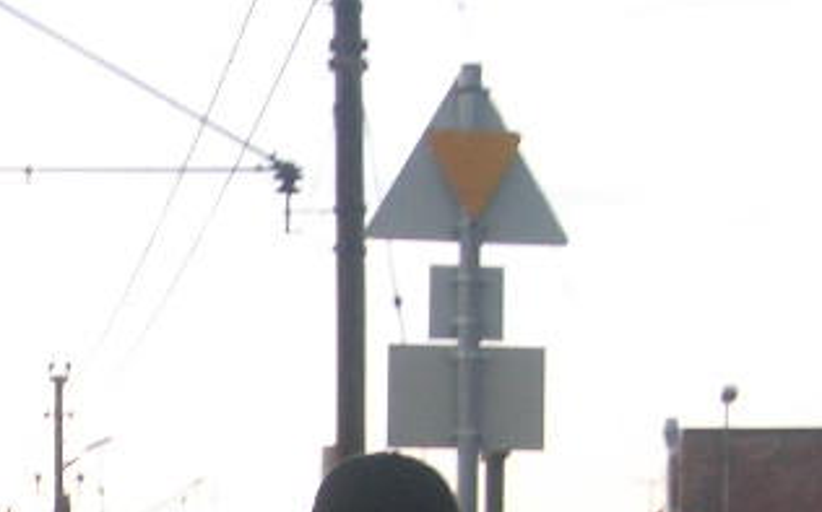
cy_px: 808
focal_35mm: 141
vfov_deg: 9.0
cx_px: -291
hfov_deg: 14.2
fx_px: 3156
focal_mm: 6.8
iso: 50
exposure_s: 1/200
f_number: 2.8
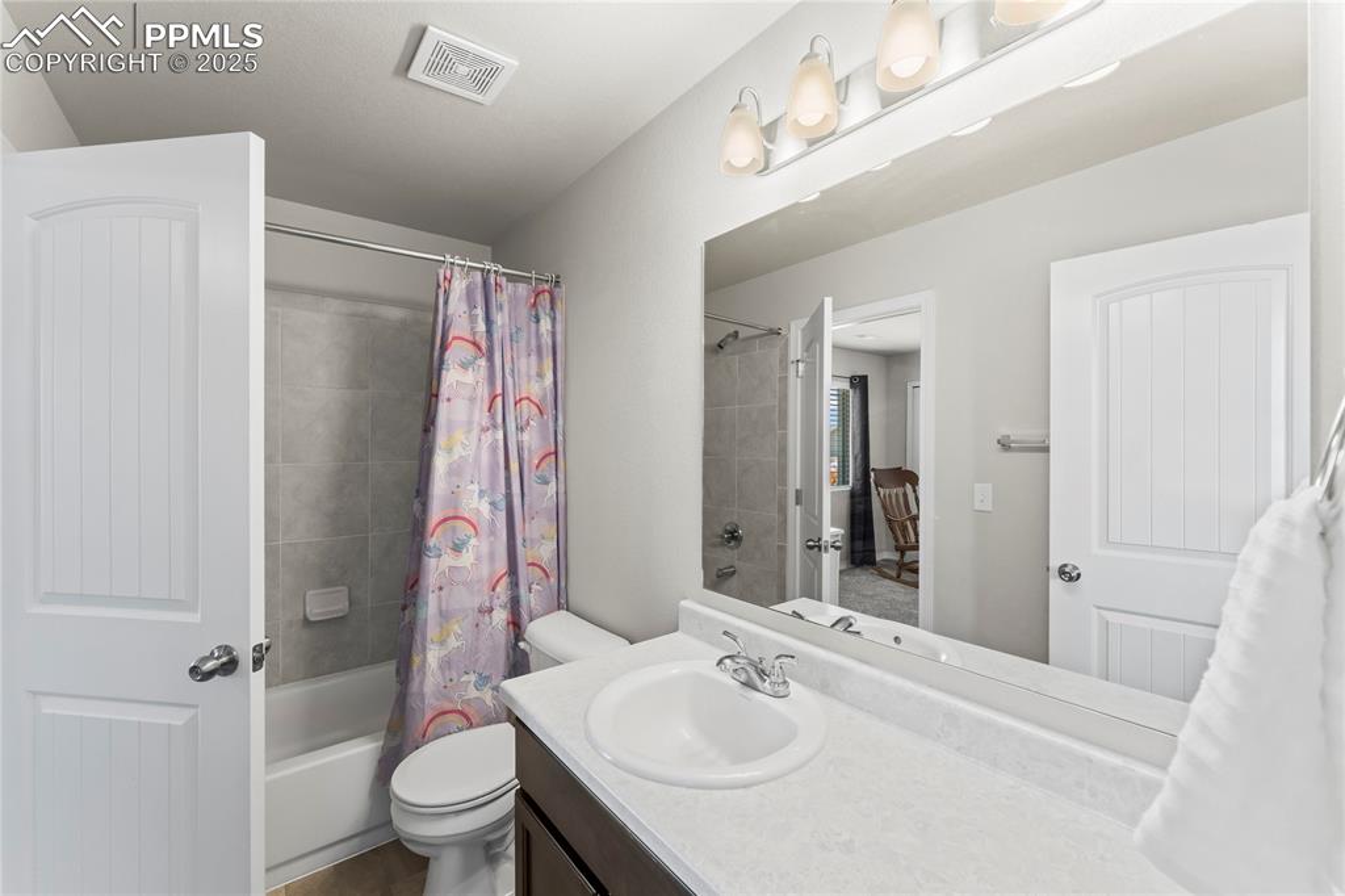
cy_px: 448
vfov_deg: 81.2
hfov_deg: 104.3
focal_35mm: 14
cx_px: 672
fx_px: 523
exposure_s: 1/6
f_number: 8
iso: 500
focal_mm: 14
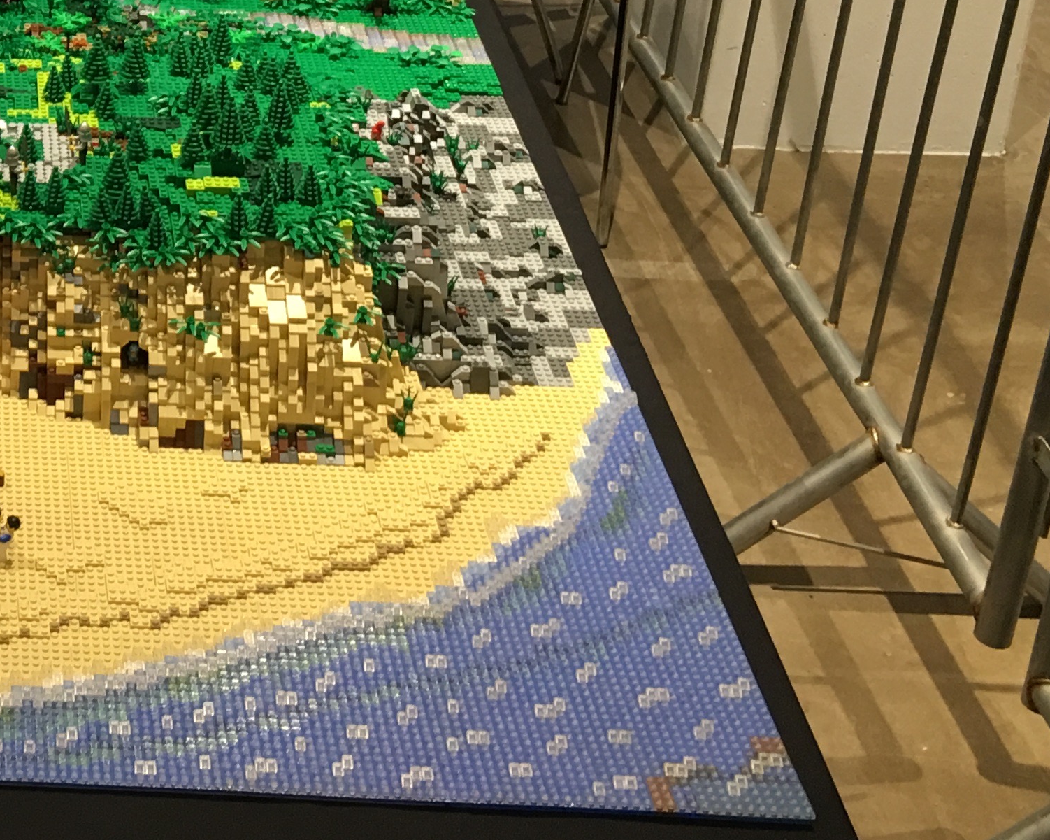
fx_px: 2361
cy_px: -124
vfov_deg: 19.2
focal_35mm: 76
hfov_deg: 22.8
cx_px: -243
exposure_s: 1/17
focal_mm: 4.15
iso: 50
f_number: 2.2
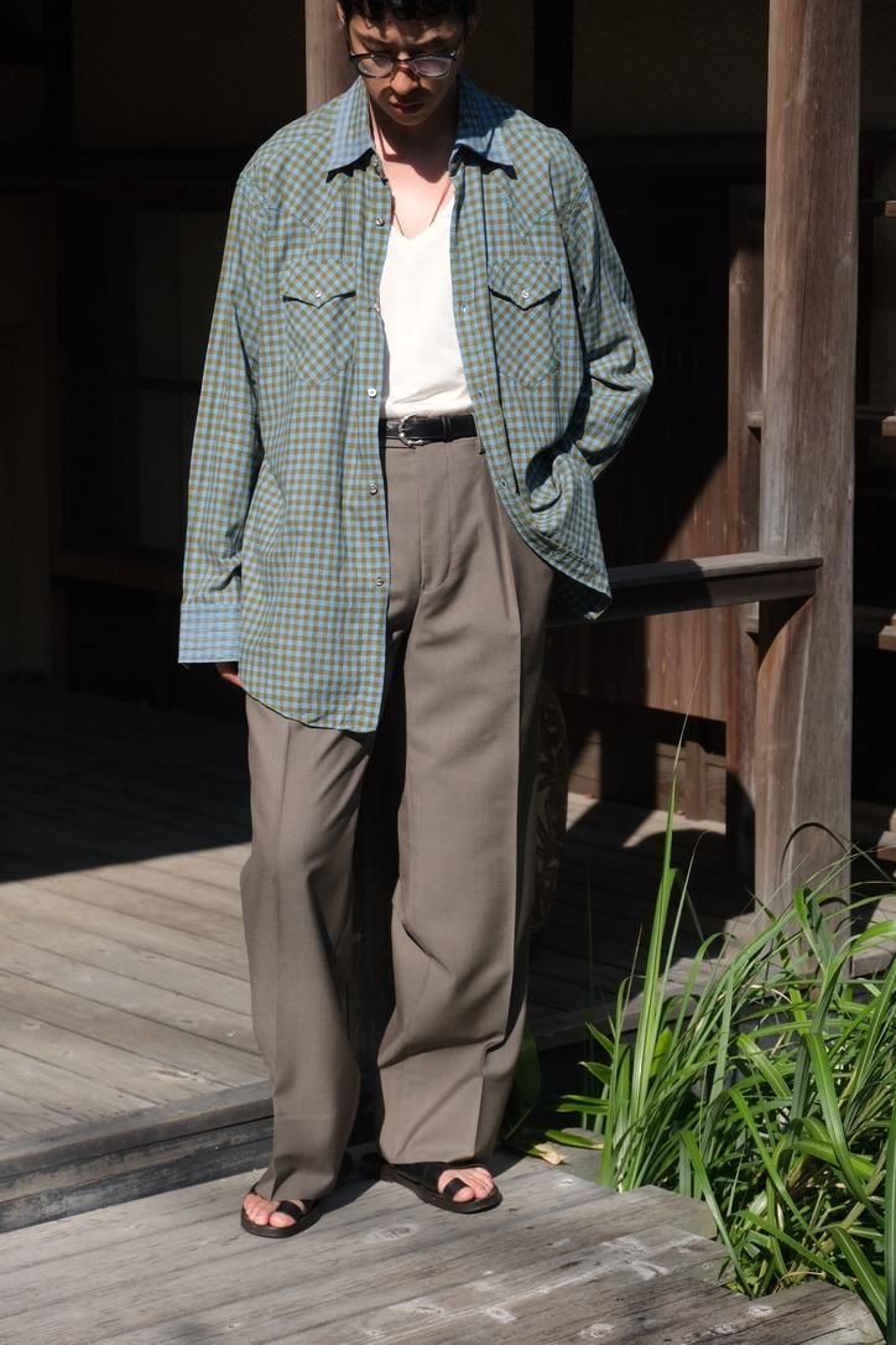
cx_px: 448
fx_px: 3098
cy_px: 672
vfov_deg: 24.5
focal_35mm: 83
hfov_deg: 16.5
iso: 1000
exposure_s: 1/8000
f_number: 4
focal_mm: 55
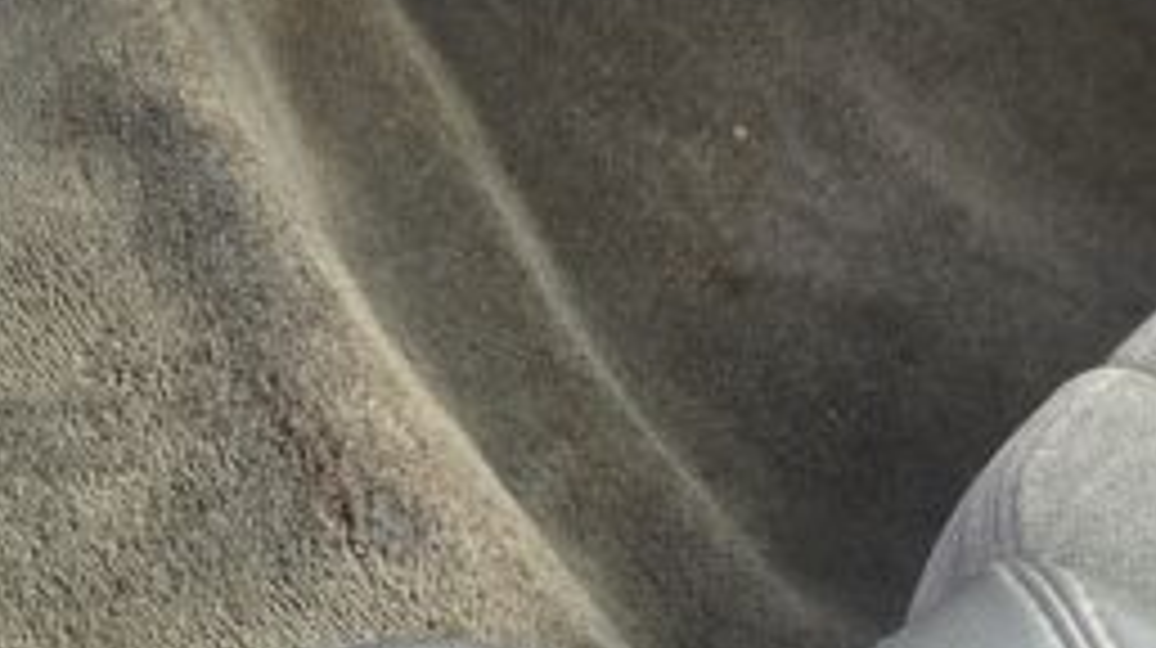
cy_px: -180
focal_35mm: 100
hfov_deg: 21.4
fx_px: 3062
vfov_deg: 11.8
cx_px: 517
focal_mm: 5.4
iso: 160
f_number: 1.8
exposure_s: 1/180
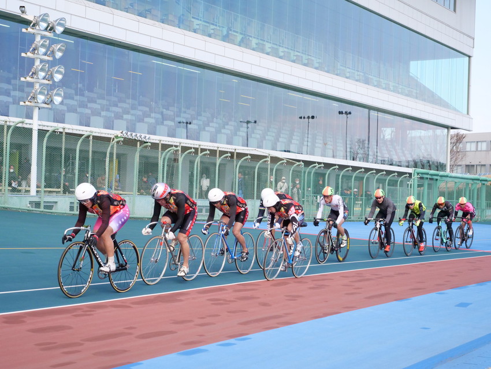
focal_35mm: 68
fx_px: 965
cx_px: 246
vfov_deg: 21.6
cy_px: 184
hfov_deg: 28.6
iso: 2000
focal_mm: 34
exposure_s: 1/5000
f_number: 3.8
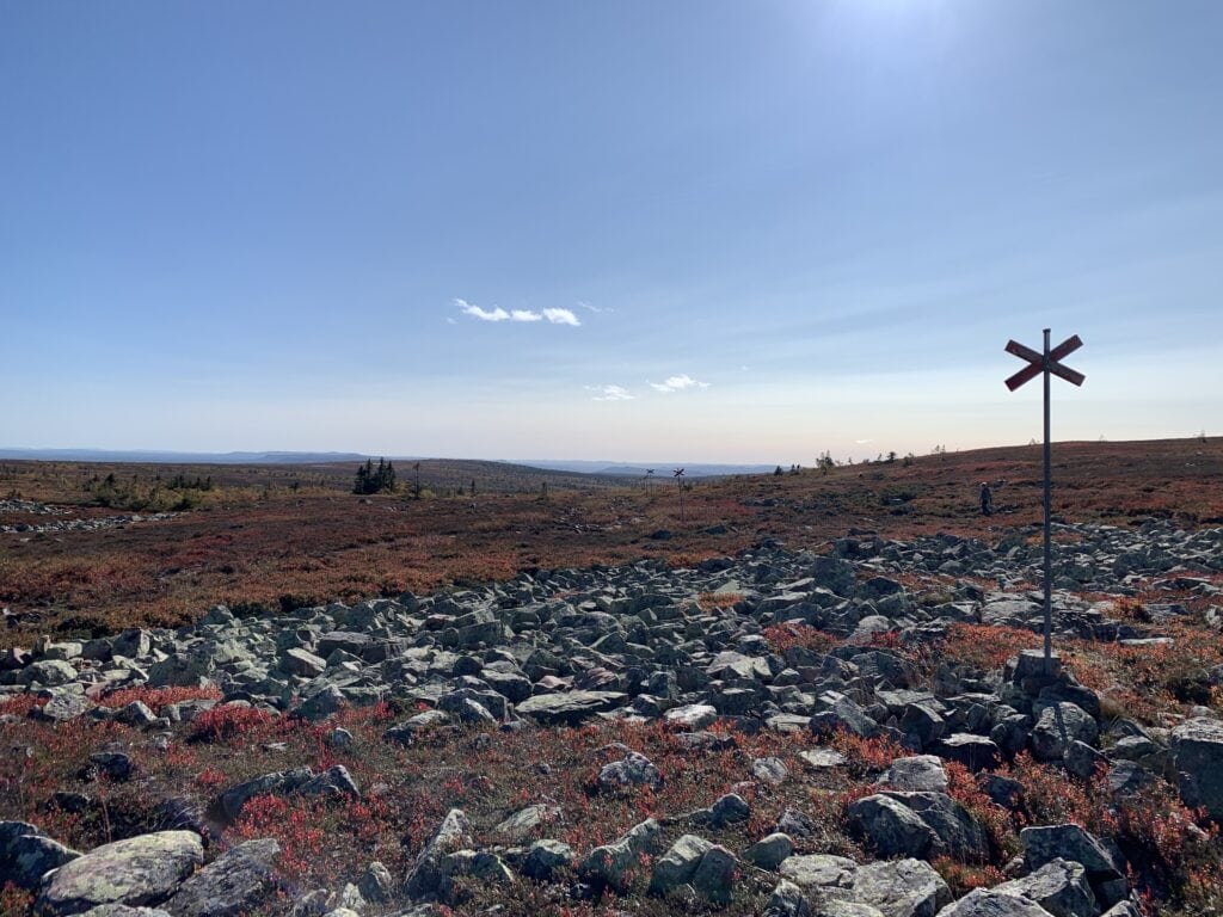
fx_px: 919
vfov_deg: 53.1
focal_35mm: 26
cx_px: 612
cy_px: 458
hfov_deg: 67.3
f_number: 1.8
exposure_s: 1/6061
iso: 25
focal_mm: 4.25
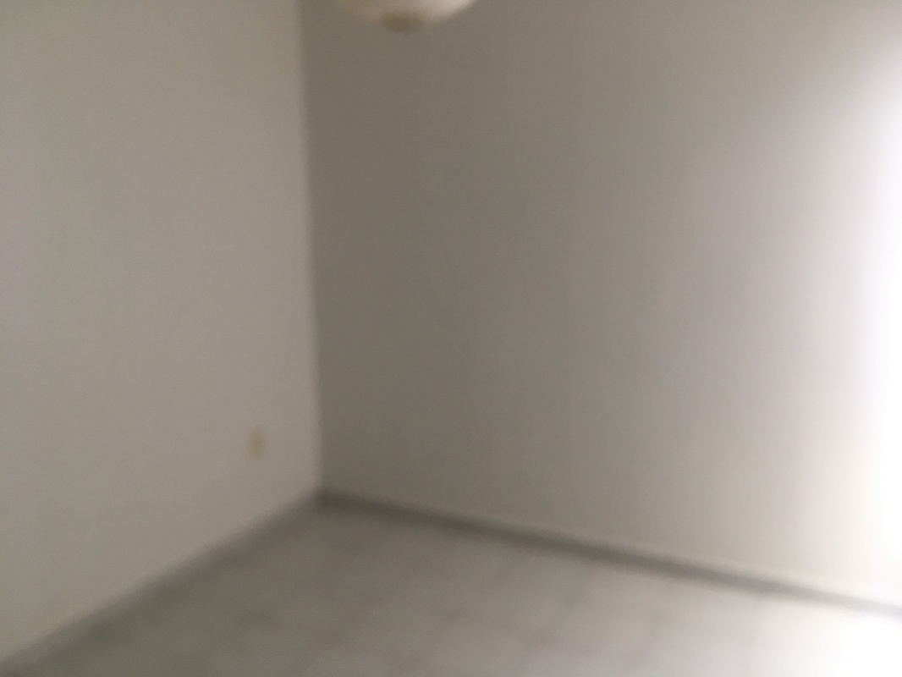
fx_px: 756
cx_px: 451
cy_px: 338
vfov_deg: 48.2
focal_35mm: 29
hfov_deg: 61.6
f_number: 2.2
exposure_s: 1/30
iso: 50
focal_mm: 4.15
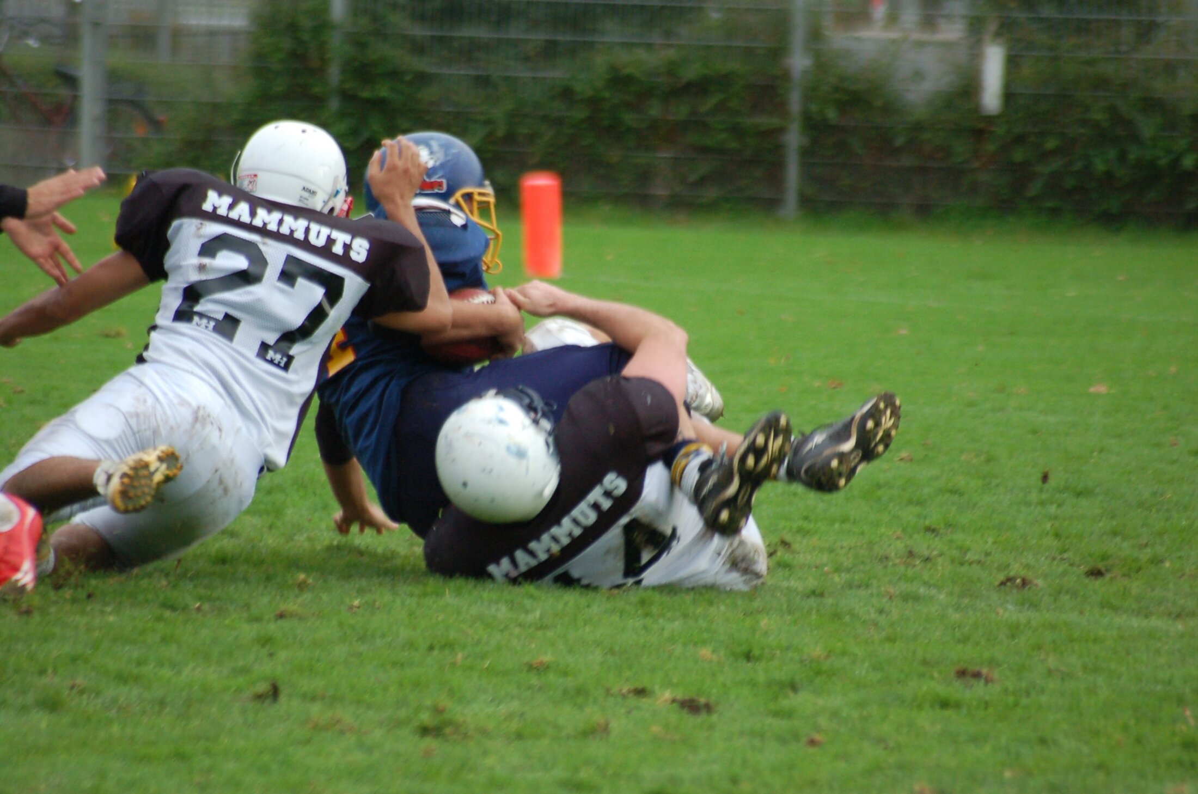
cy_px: 397
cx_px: 599
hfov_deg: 4.6
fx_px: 14947
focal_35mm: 450
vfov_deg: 3.0
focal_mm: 300
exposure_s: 1/250
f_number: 5.6
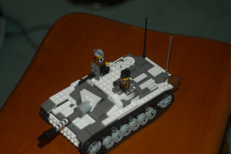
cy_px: 77
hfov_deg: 22.6
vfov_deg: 15.2
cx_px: 116
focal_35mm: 90
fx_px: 577
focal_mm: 60
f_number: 3.3
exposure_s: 1/60
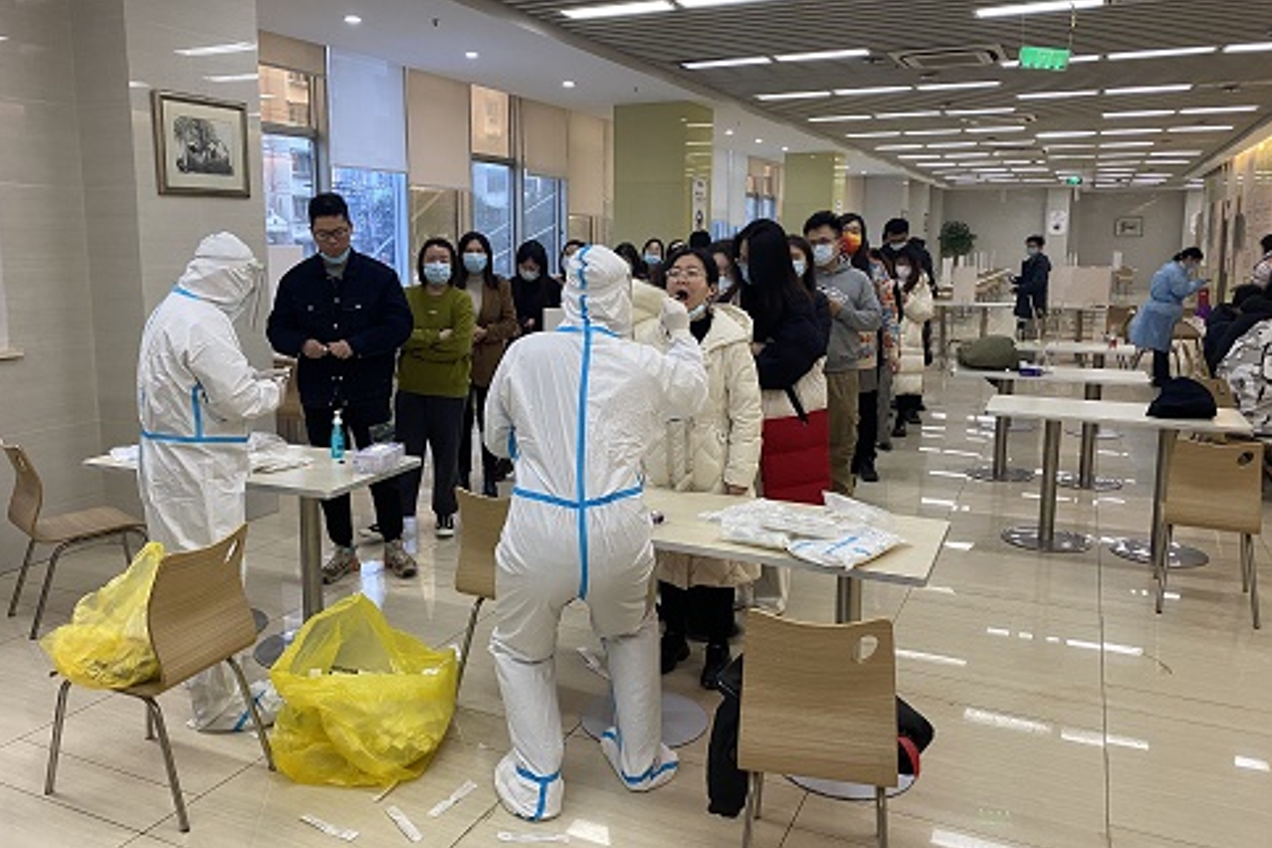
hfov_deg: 65.5
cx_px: 619
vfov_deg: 46.4
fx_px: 989
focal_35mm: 28
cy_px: 399
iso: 160
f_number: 1.8
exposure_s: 1/50
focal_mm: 4.25
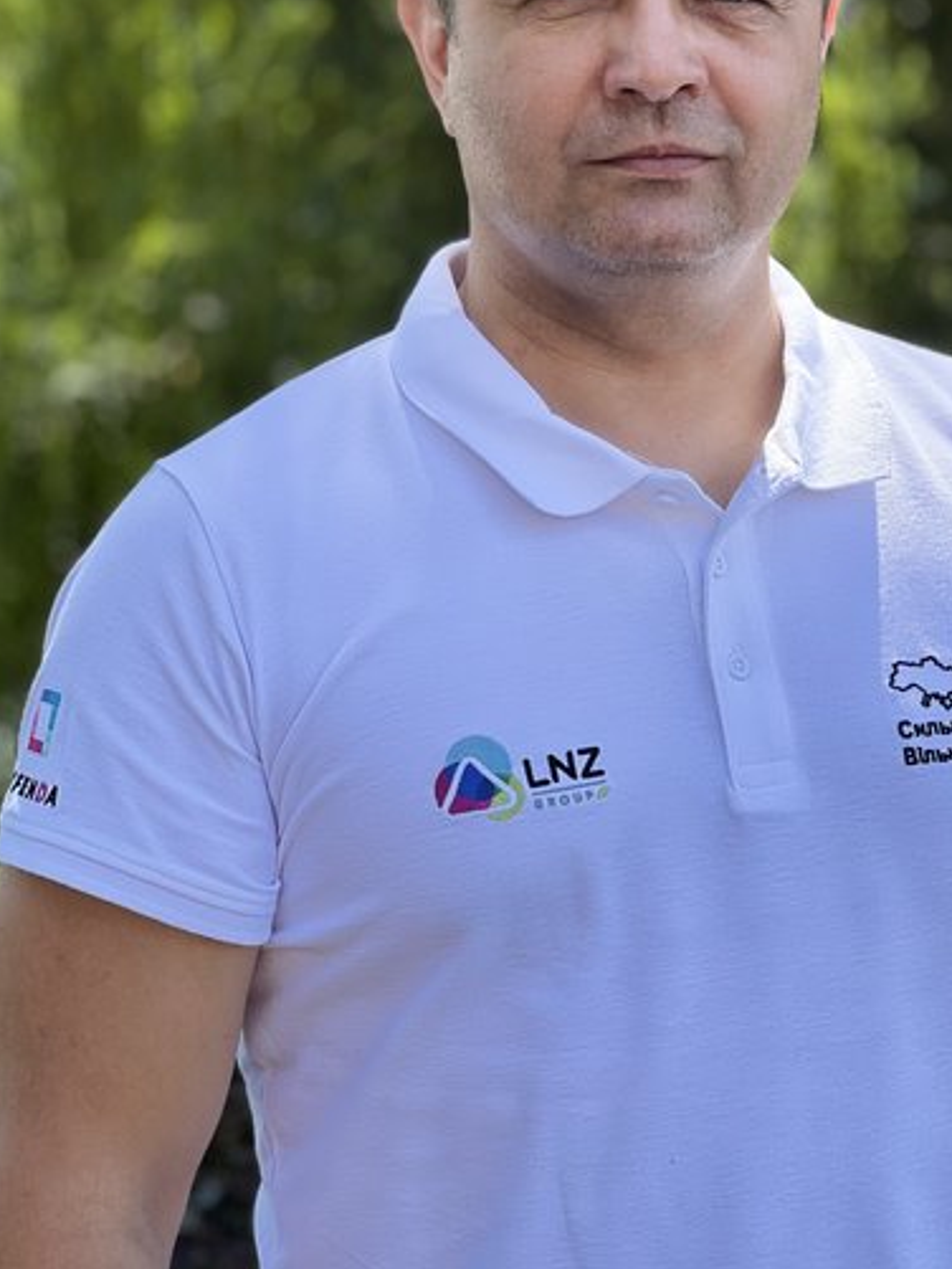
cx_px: 679
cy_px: 339
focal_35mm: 123
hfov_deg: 12.0
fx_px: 4508
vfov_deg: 15.9
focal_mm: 9
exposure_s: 1/121
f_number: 2.8
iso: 25
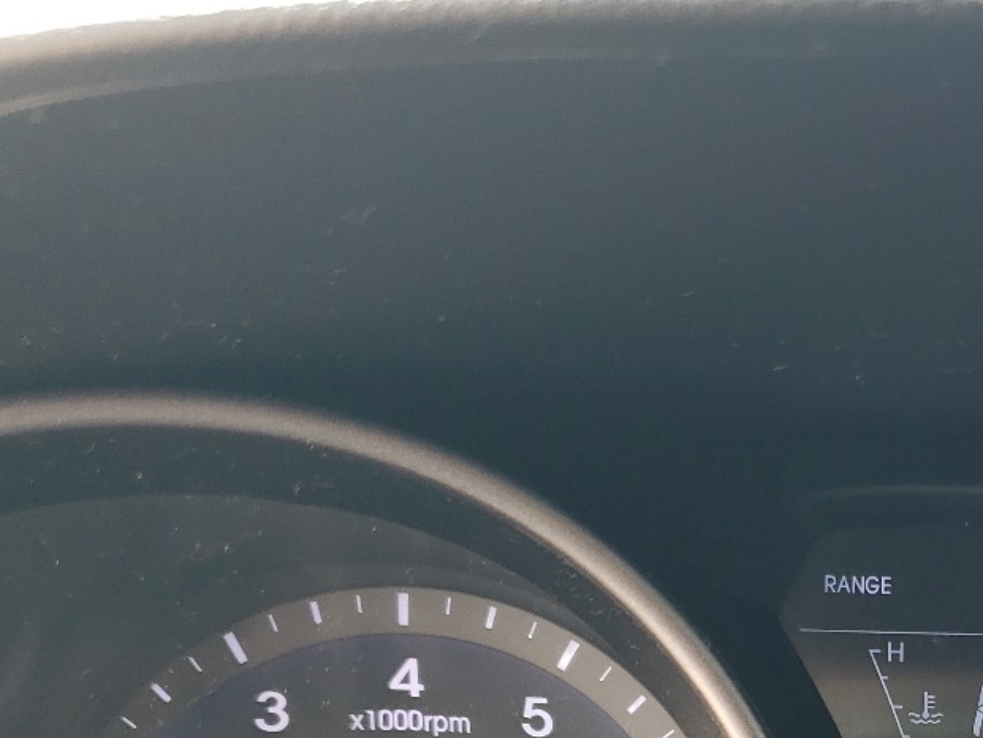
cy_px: 738
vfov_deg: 21.2
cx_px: 1026
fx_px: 1903
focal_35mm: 67
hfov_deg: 27.0
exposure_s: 1/208
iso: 50
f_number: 1.5
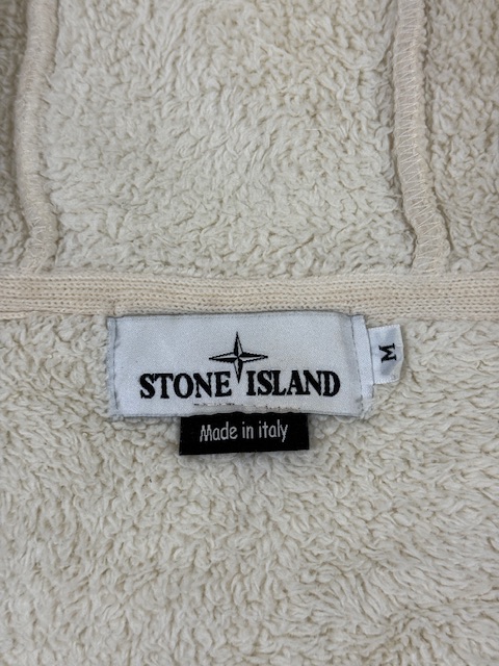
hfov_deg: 30.3
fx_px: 923
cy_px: 333
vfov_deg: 39.7
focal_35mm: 48
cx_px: 250
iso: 50
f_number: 1.78
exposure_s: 1/134
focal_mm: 6.76
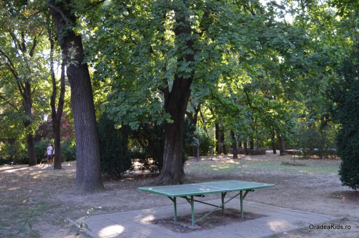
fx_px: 328
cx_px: 180
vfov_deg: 39.8
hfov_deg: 57.3
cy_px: 119
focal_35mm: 33
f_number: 4.5
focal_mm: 22
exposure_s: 1/80
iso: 400
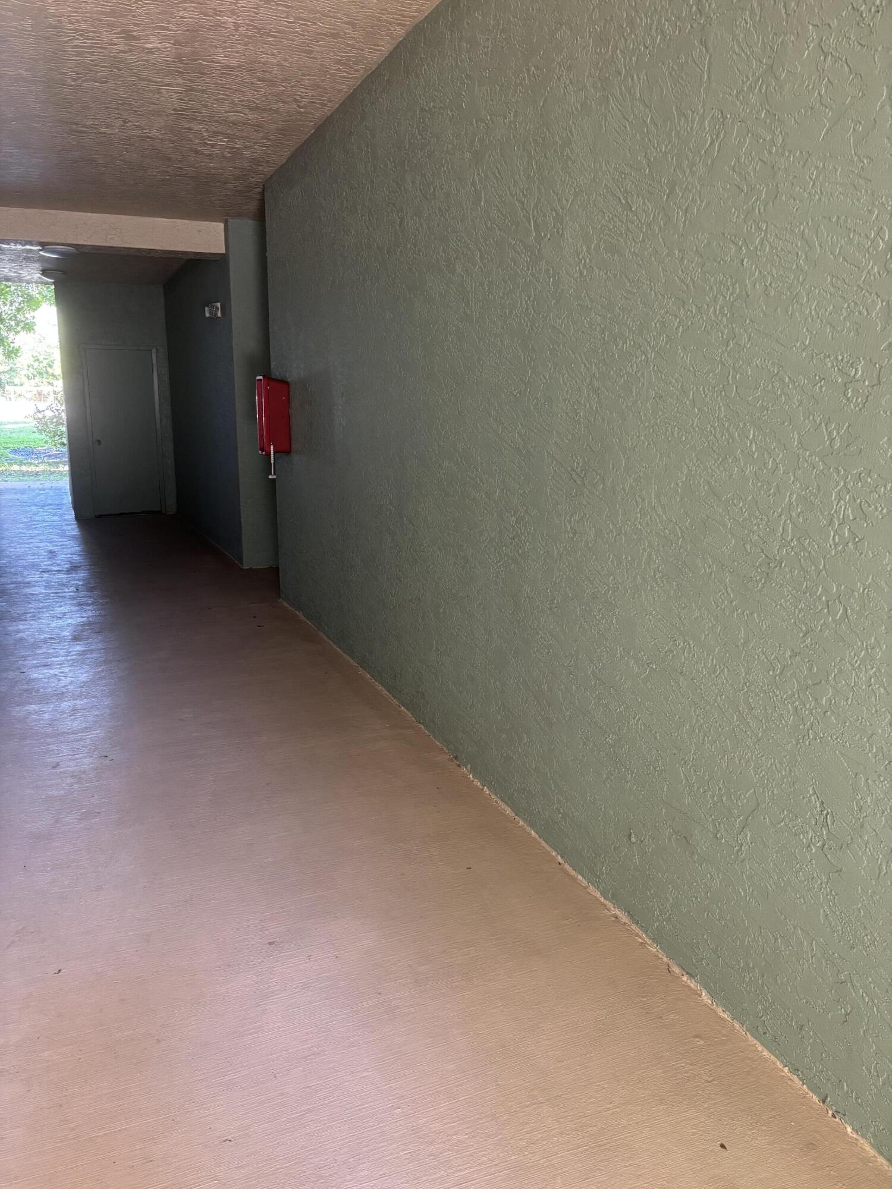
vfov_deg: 67.3
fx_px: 893
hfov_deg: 53.1
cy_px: 594
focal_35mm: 26
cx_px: 446
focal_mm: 5.96
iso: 250
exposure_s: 1/60
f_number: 1.6
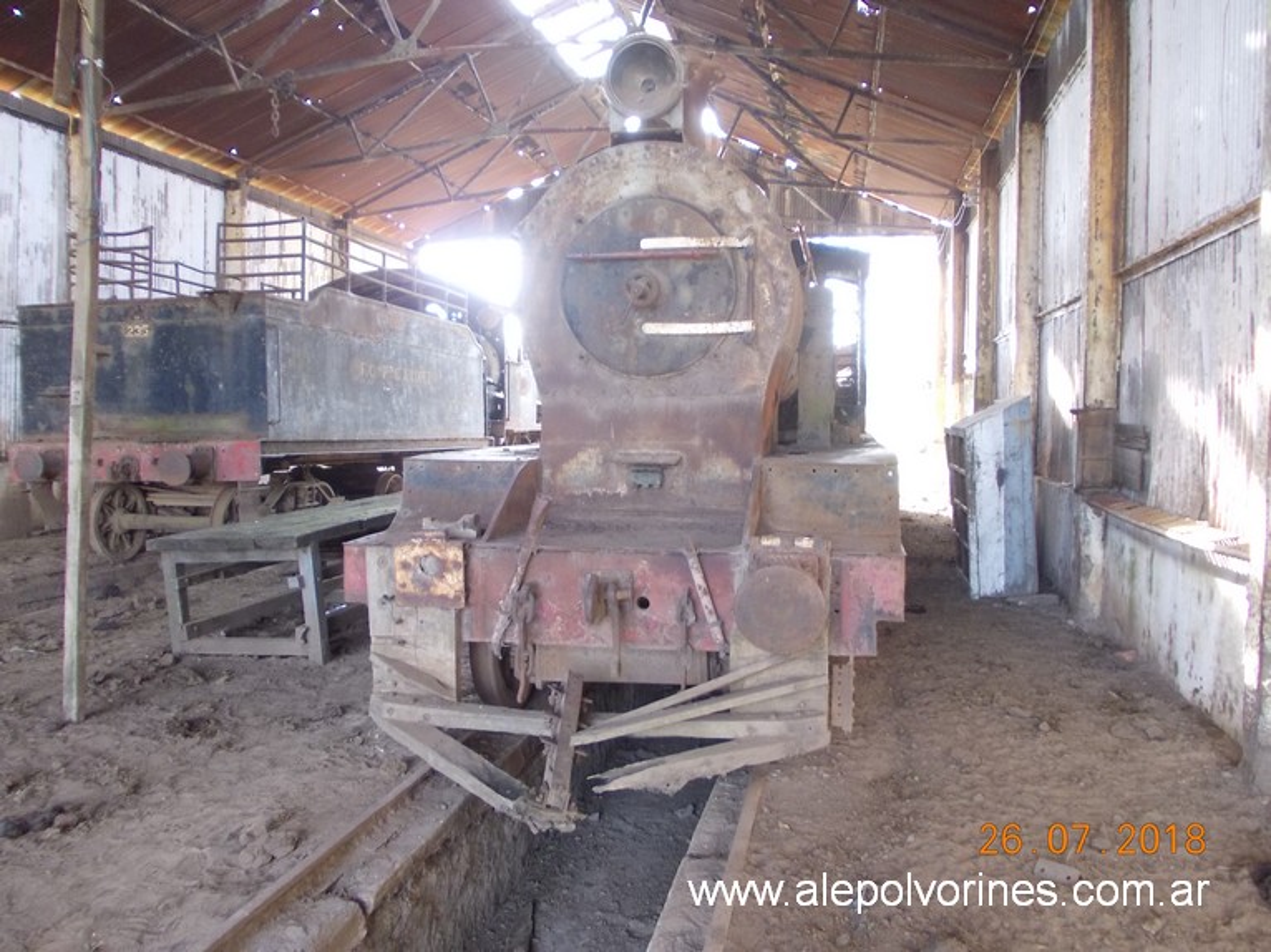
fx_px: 1028
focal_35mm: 28
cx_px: 636
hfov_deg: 63.5
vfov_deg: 49.7
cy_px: 476
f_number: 2.7
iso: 125
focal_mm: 4
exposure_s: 1/25
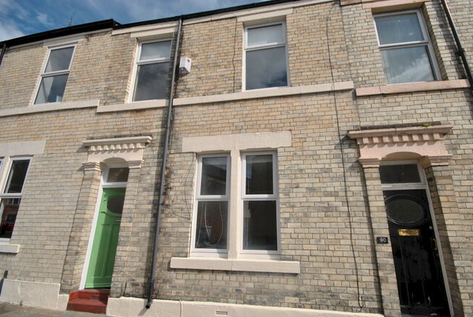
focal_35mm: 16
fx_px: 210
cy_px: 157
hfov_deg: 96.6
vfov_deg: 73.9
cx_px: 247
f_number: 9
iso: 100
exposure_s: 1/320
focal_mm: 10
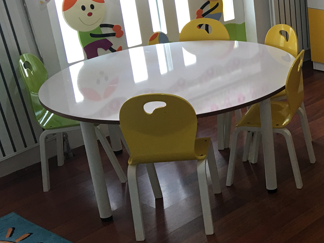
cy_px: 130
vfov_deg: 21.6
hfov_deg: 25.8
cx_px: 378
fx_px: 636
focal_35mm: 68
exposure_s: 1/33
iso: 50
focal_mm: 4.15
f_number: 2.2
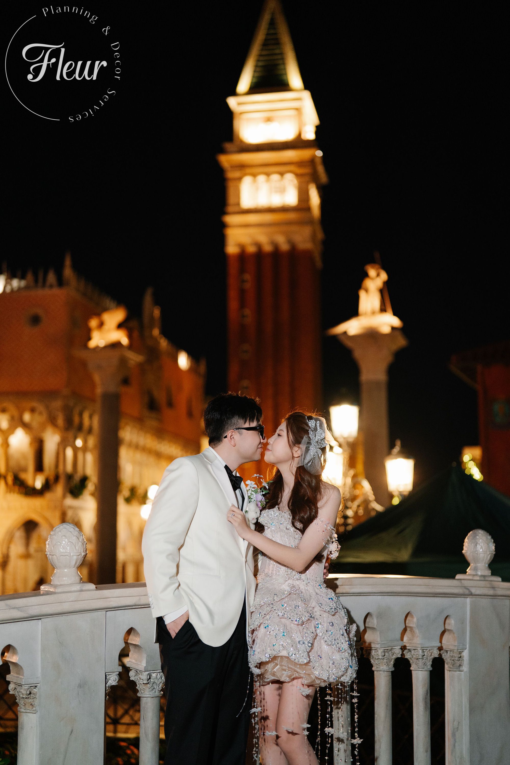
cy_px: 382
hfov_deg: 27.0
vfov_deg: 39.6
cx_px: 255
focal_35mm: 50
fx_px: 1062
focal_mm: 50
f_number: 1.6
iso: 1600
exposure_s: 1/100
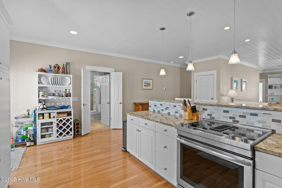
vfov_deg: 70.4
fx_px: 133
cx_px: 141
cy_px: 94
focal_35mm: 17
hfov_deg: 93.3
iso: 125
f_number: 7.1
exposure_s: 1
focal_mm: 17
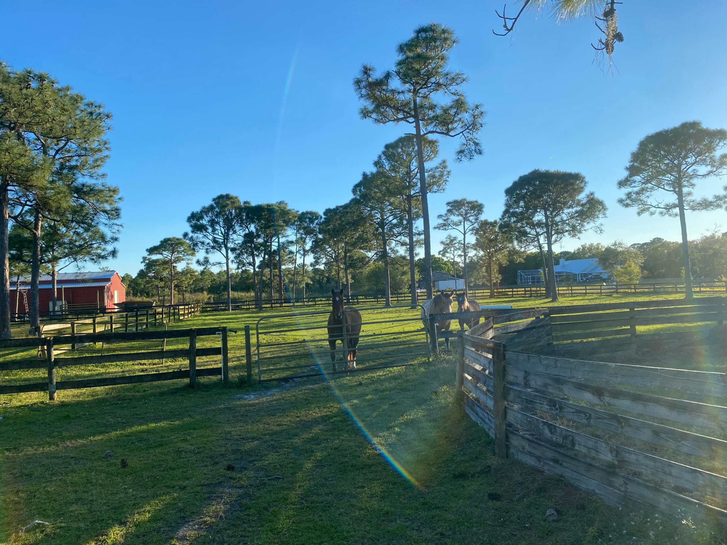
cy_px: 272
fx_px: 546
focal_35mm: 26
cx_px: 364
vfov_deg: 53.1
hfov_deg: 67.3
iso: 32
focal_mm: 4.25
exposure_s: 1/1565
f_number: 1.8
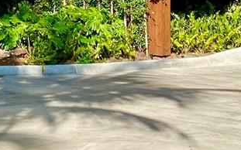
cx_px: 34
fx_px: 932
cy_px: -157
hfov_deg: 14.6
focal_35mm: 142
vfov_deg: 8.7
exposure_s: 1/1838
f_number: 1.8
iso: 32
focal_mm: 4.25
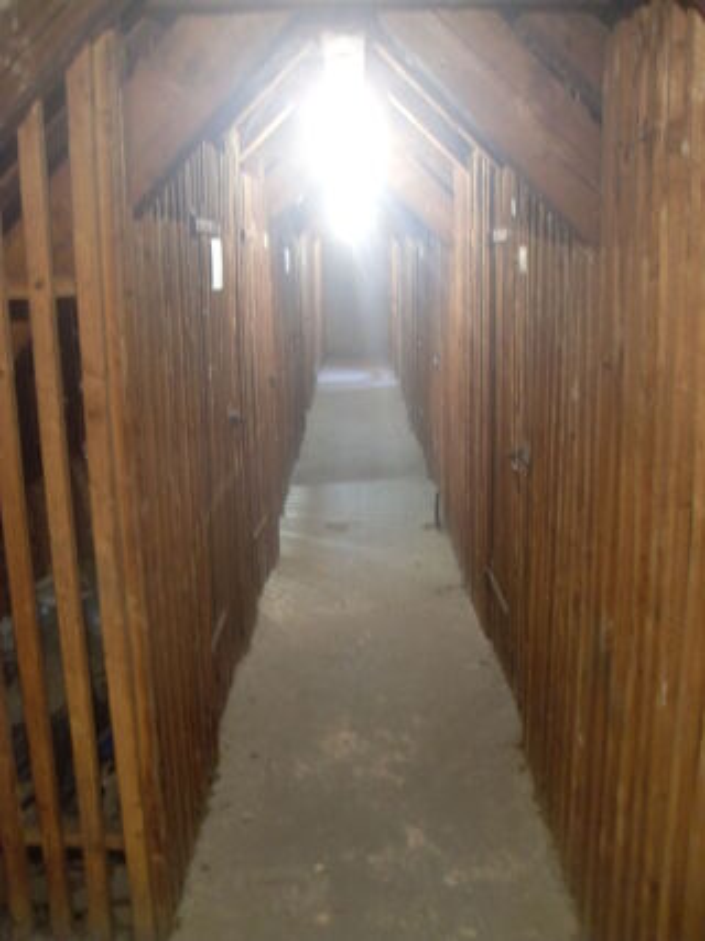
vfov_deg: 54.0
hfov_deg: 41.8
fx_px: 924
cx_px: 352
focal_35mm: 34
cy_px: 470
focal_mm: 6.3
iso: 200
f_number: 2.8
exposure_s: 1/3
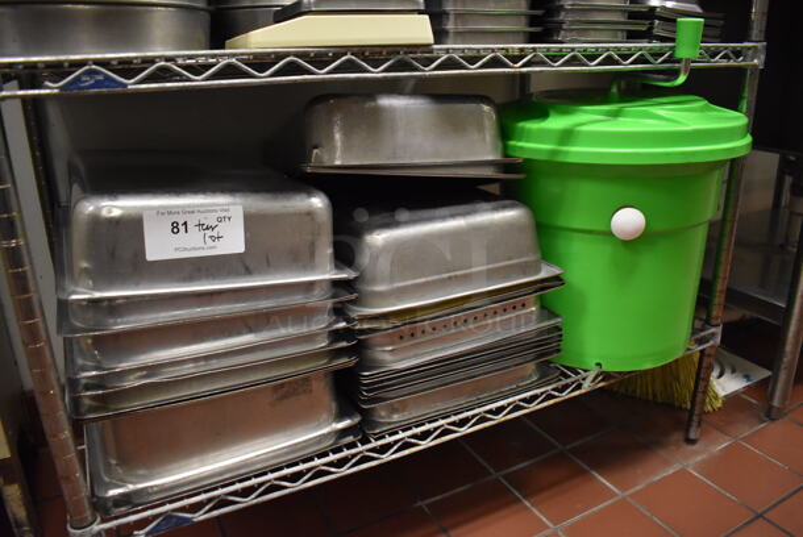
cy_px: 268
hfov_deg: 67.3
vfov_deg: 48.0
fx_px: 603
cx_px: 402
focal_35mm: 27
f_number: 3.5
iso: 3200
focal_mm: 18
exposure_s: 1/125
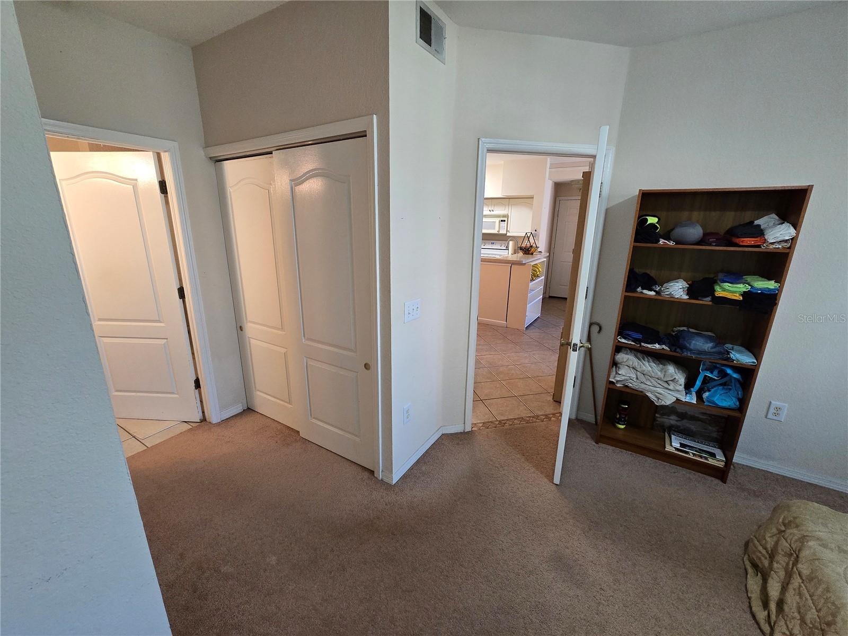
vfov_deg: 89.9
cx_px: 424
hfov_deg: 106.2
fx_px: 318
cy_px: 318
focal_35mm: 13
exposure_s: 1/60
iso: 400
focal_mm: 2.2
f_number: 2.2
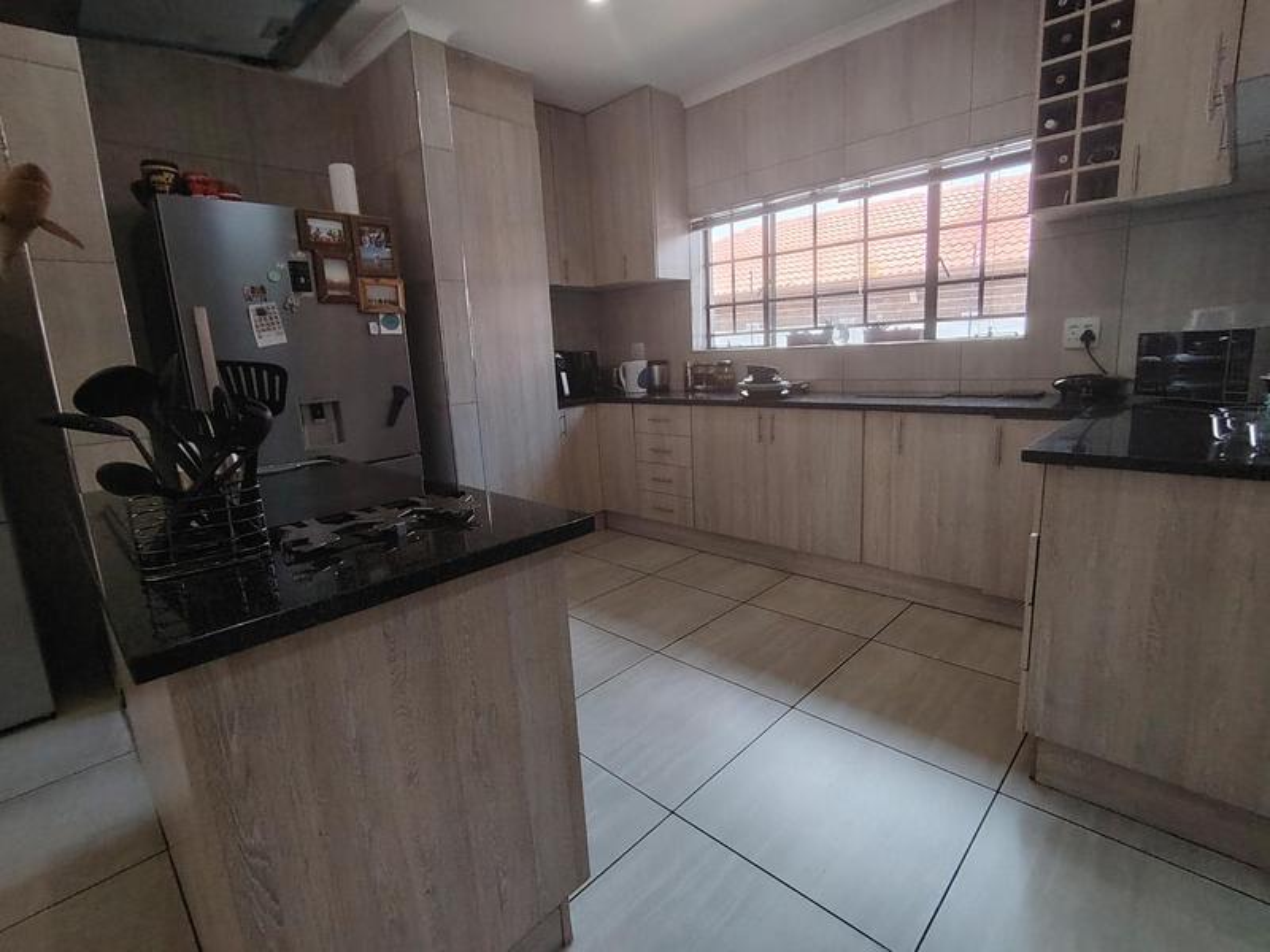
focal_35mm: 17
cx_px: 635
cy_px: 476
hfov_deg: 91.0
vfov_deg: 74.7
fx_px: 624
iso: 100
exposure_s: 1/132
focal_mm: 1.42
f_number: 2.2
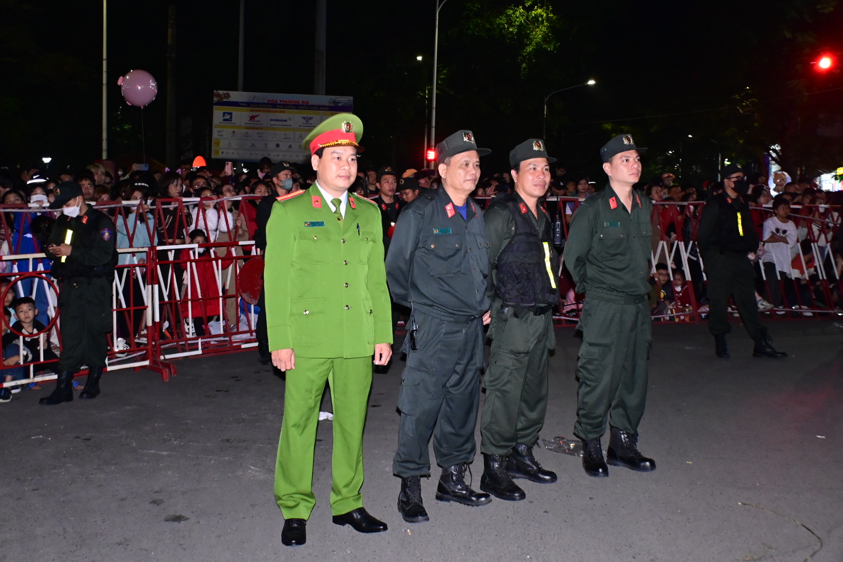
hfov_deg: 48.5
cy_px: 281
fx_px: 937
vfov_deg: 33.4
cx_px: 422
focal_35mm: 40
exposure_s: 1/200
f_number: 4
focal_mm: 27
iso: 3200
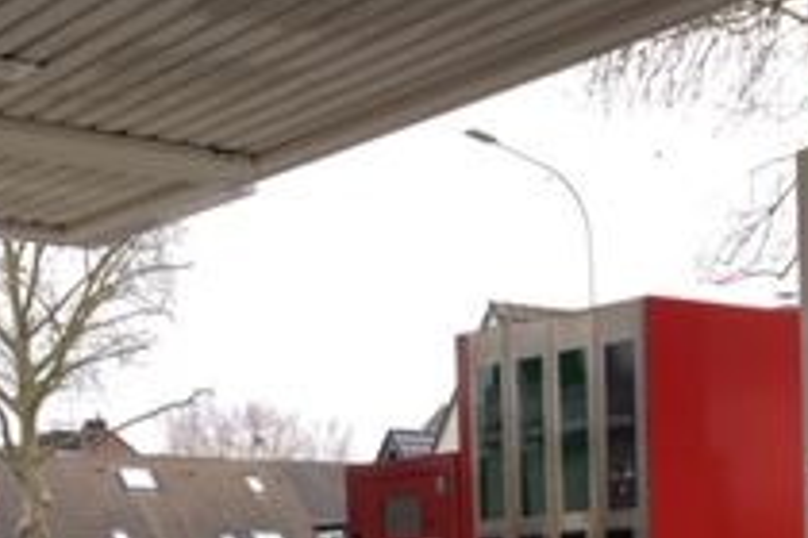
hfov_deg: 21.4
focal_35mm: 92
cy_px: 876
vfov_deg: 13.7
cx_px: 804
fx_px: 2065
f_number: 2.2
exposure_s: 1/126
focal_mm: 4.15
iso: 25
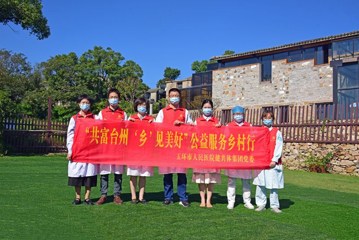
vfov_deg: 33.4
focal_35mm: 40
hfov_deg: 48.4
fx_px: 399
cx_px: 180
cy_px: 120
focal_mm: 40
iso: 1000
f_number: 16
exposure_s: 1/1000
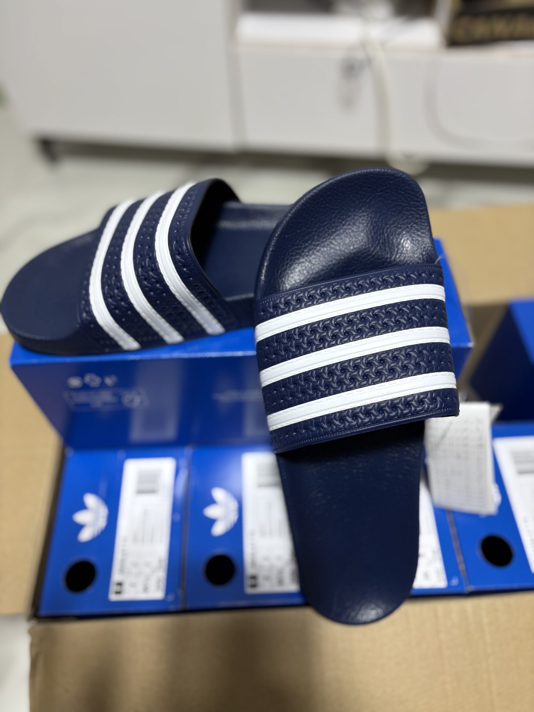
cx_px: 267
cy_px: 356
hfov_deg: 53.1
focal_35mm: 26
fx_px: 535
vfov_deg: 67.3
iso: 80
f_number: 1.6
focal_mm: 5.96
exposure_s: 1/50
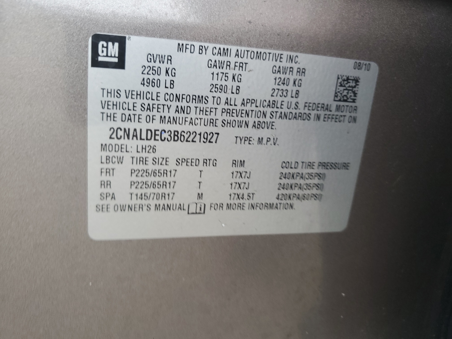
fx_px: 339
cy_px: 170
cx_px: 226
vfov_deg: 53.1
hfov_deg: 67.3
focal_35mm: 26
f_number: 1.5
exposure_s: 1/60.2
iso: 63
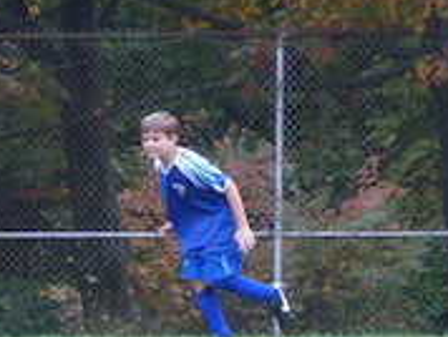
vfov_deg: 2.0
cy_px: 189
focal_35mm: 759
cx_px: -135
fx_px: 9836
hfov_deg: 2.6
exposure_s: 1/125
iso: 400
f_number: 2.8
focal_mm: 45.7
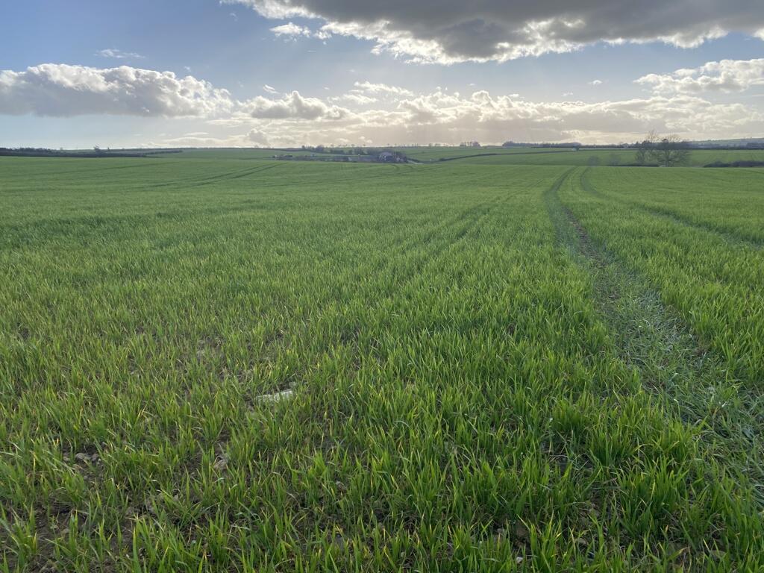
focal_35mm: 26
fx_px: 574
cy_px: 286
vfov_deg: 53.1
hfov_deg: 67.3
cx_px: 382
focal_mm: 4.25
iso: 32
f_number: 1.8
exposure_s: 1/2141
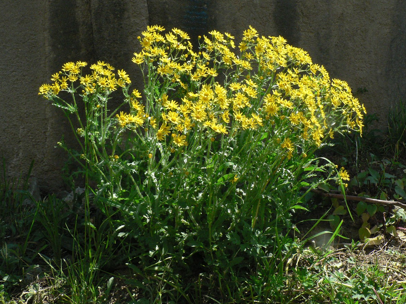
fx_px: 434
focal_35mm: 37
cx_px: 207
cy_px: 153
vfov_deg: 38.7
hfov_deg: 50.1
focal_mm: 6
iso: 200
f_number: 5.6
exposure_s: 1/640
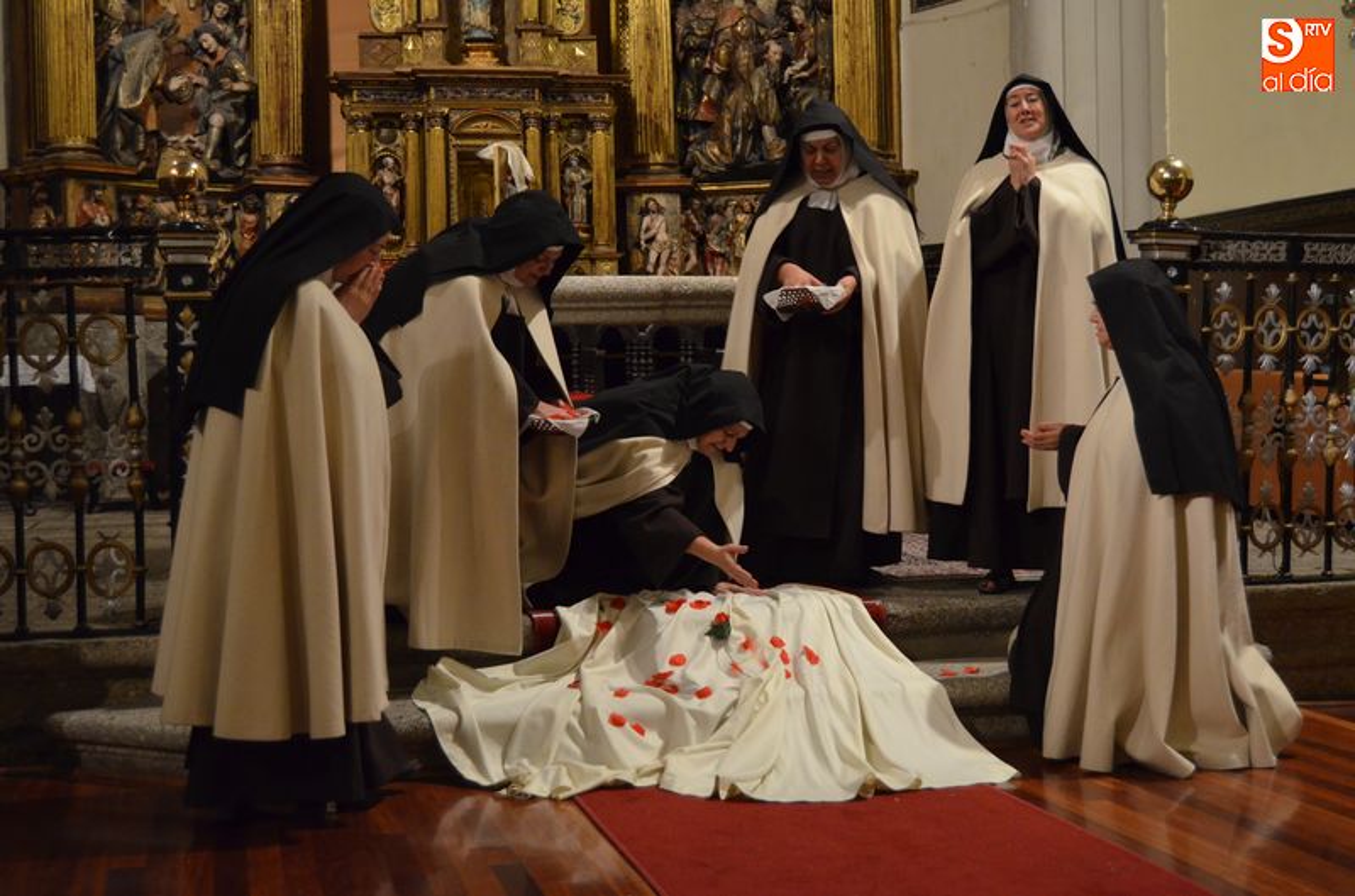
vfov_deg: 27.9
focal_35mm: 48
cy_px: 448
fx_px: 1802
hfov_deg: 41.2
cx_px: 678
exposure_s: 1/30
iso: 2200
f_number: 4.5
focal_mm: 32
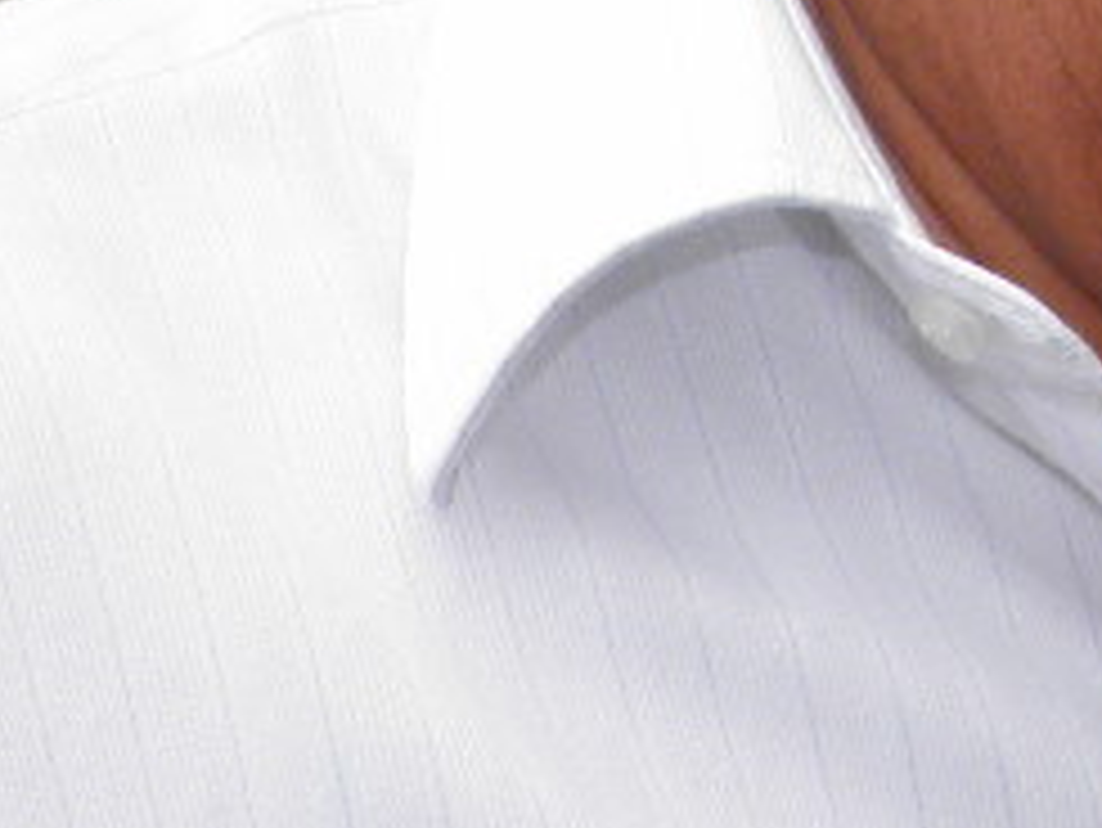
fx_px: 4650
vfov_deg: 9.9
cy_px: -288
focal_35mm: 146
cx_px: 1313
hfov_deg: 13.2
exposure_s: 1/160
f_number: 5.7
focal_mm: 4.9
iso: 50
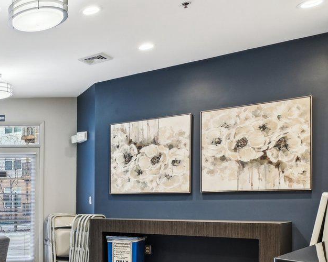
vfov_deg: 34.2
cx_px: -99
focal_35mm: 43
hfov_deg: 32.3
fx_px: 417
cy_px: 198
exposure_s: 1/13
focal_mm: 14
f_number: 8
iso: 400
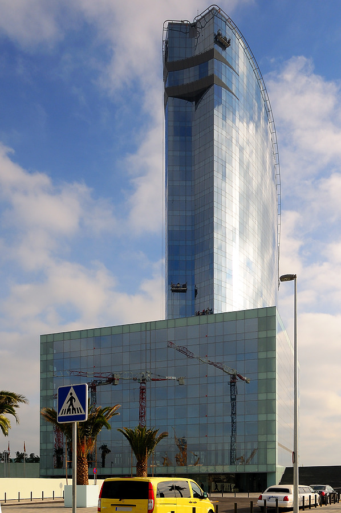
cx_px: 170
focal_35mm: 33
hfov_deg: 39.9
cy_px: 256
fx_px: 470
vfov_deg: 57.3
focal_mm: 22
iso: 200
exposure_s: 1/640
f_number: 9
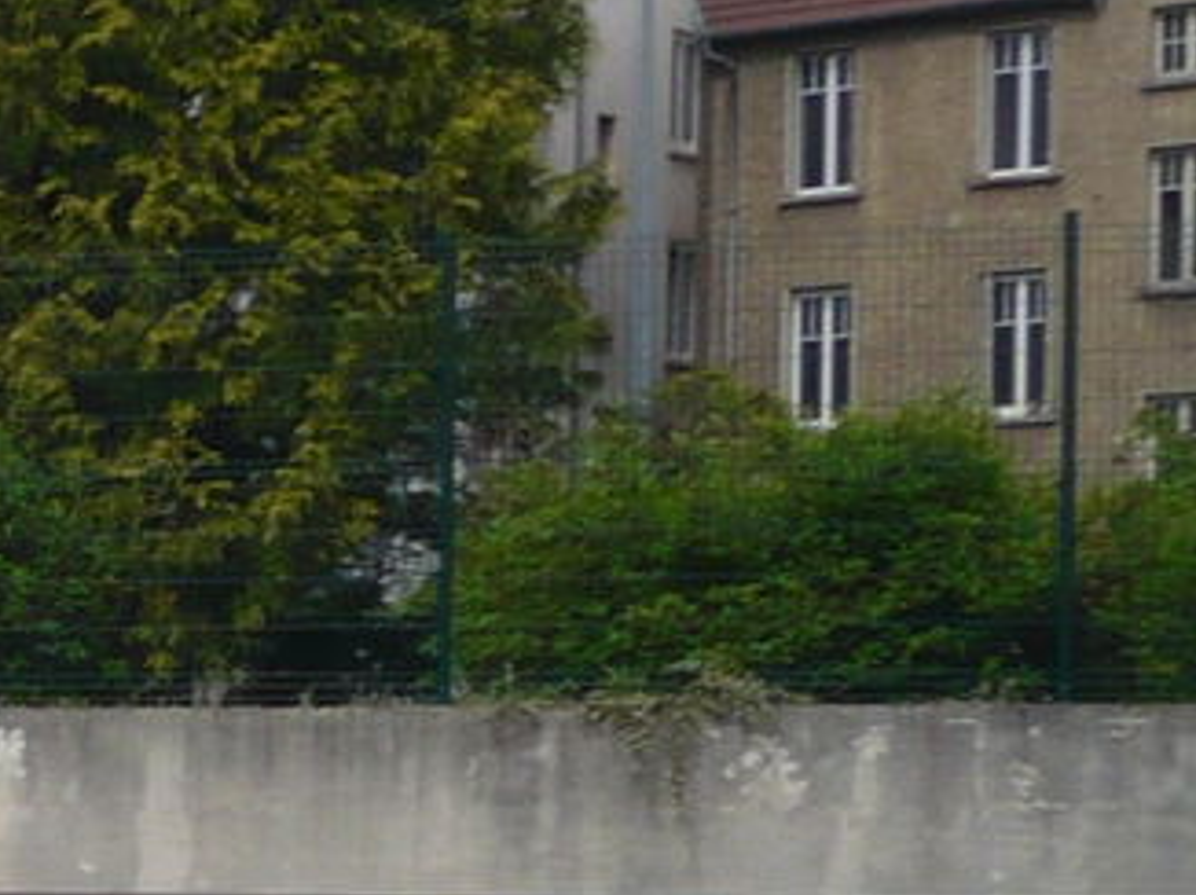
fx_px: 5938
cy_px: 1104
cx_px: -1090
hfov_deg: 10.7
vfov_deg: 8.5
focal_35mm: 172
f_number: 8
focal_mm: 5.8
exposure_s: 1/200
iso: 100
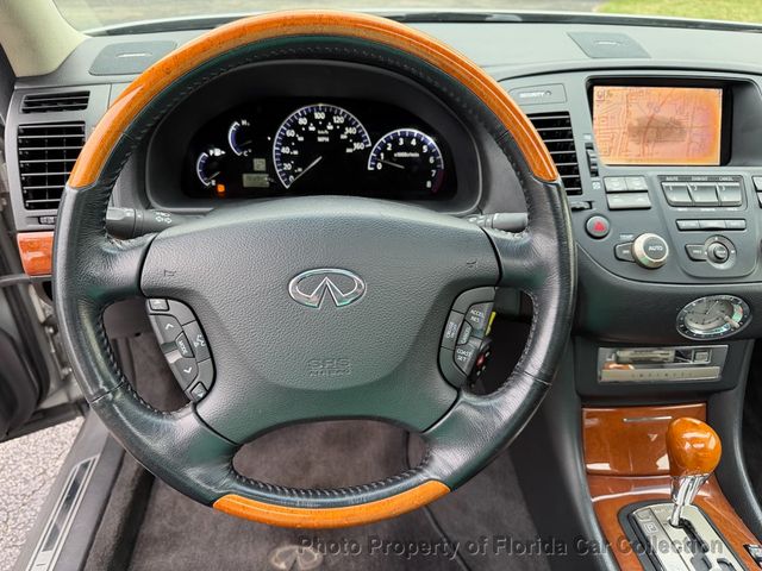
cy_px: 286
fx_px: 528
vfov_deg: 56.8
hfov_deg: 71.6
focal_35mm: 24
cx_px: 381
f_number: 1.78
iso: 200
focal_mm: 6.76
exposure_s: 1/72
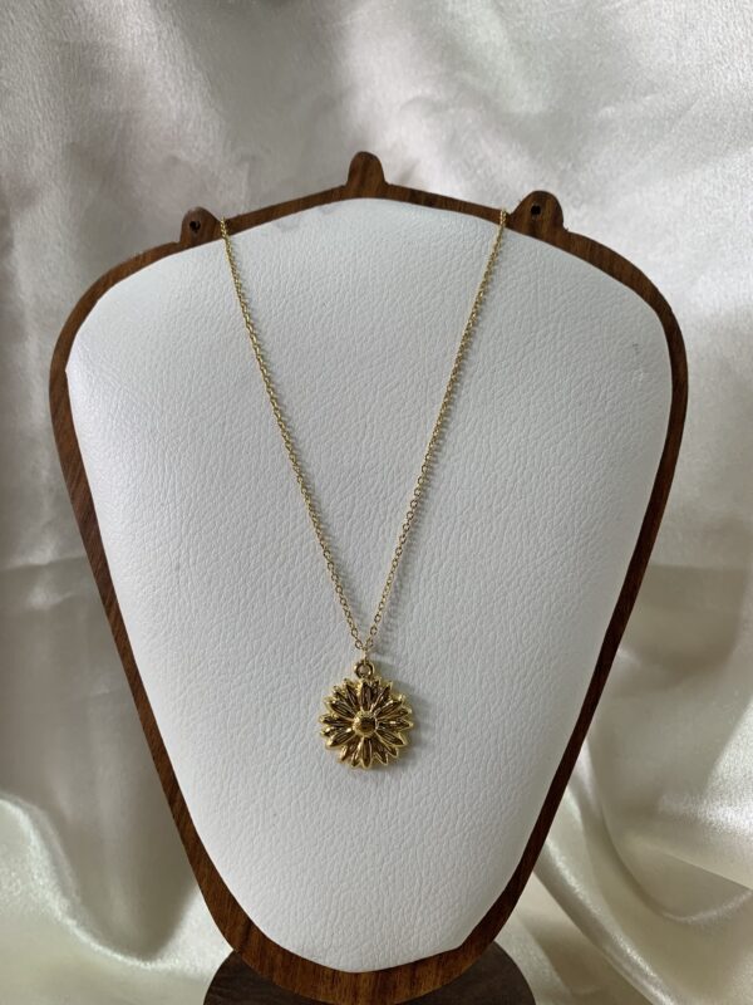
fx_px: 754
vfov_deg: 67.3
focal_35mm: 26
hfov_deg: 53.1
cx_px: 376
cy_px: 502
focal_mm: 4.25
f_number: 1.8
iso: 64
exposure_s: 1/100
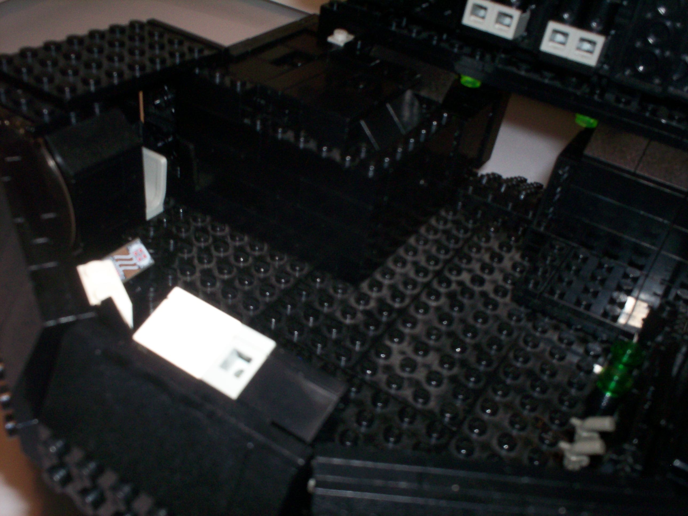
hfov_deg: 51.4
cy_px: 258
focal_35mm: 36
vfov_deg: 39.7
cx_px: 344
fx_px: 716
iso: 140
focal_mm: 6
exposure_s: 1/60
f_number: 4.5
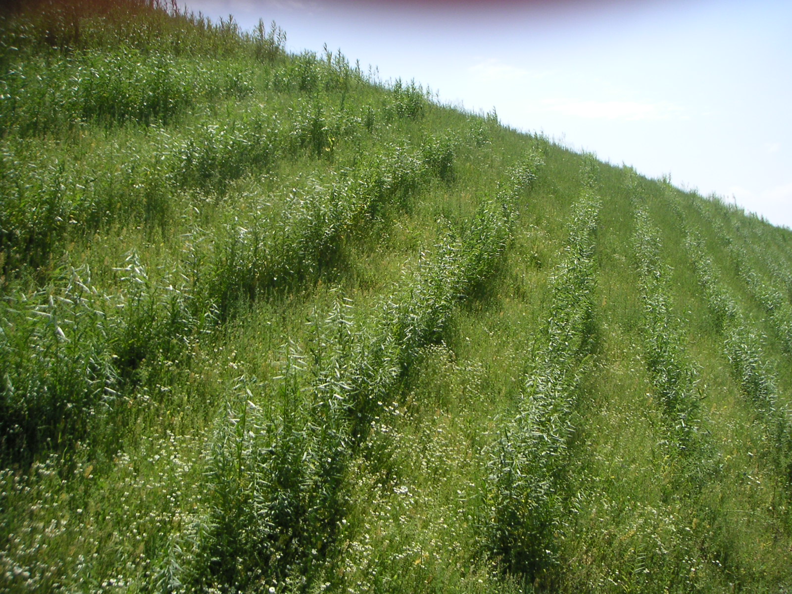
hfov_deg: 49.0
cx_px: 396
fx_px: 869
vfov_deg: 37.7
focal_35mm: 38
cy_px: 297
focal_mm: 6
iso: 50
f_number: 2.8
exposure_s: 1/750
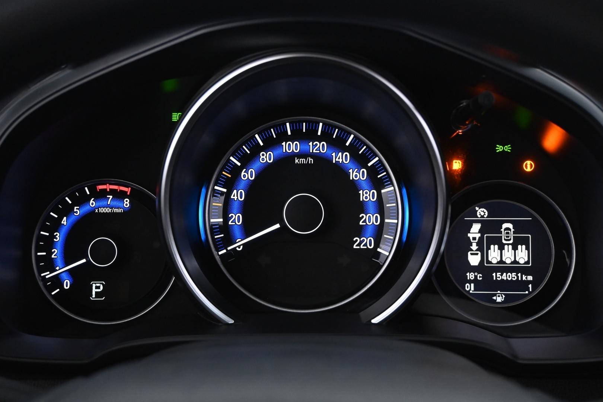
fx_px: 766
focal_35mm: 46
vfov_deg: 29.4
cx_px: 302
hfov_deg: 43.0
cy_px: 201
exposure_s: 1/25
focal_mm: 30.5
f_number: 4.8
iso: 2500
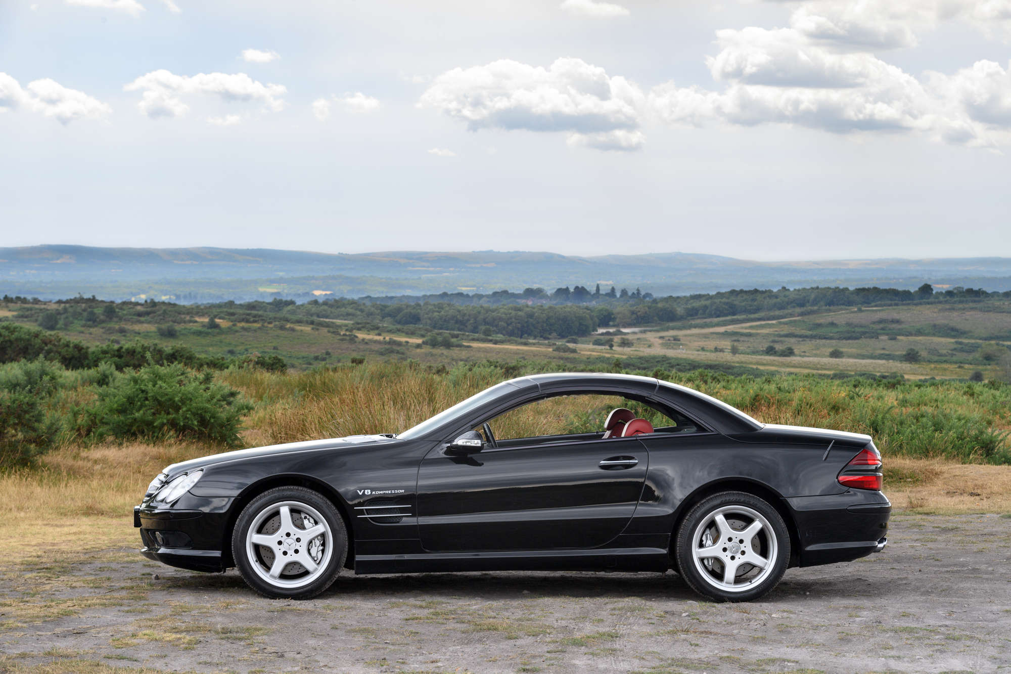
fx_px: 2864
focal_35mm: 102
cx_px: 506
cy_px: 337
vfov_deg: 13.4
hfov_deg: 20.0
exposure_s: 1/40
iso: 160
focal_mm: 102
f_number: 10
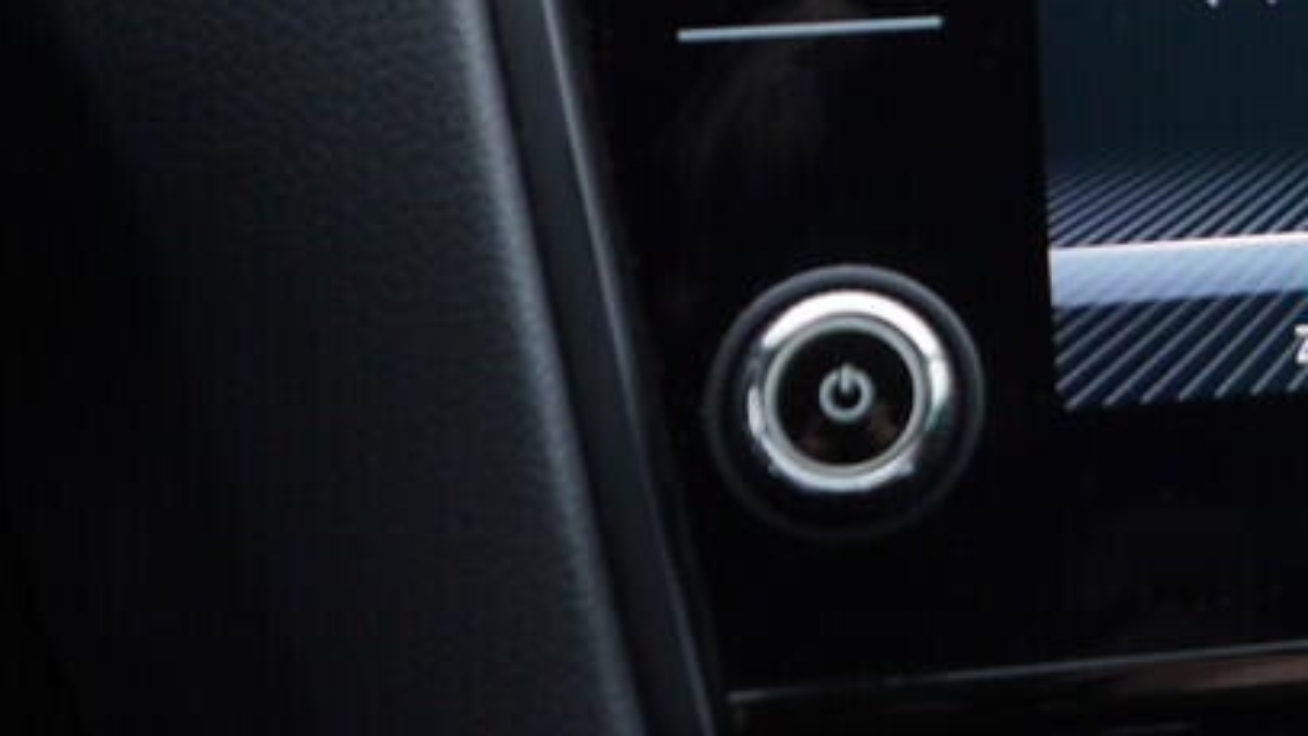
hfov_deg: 20.9
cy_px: -246
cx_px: 1591
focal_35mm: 95
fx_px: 3295
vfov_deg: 12.3
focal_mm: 24
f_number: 2.8
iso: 160
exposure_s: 1/40
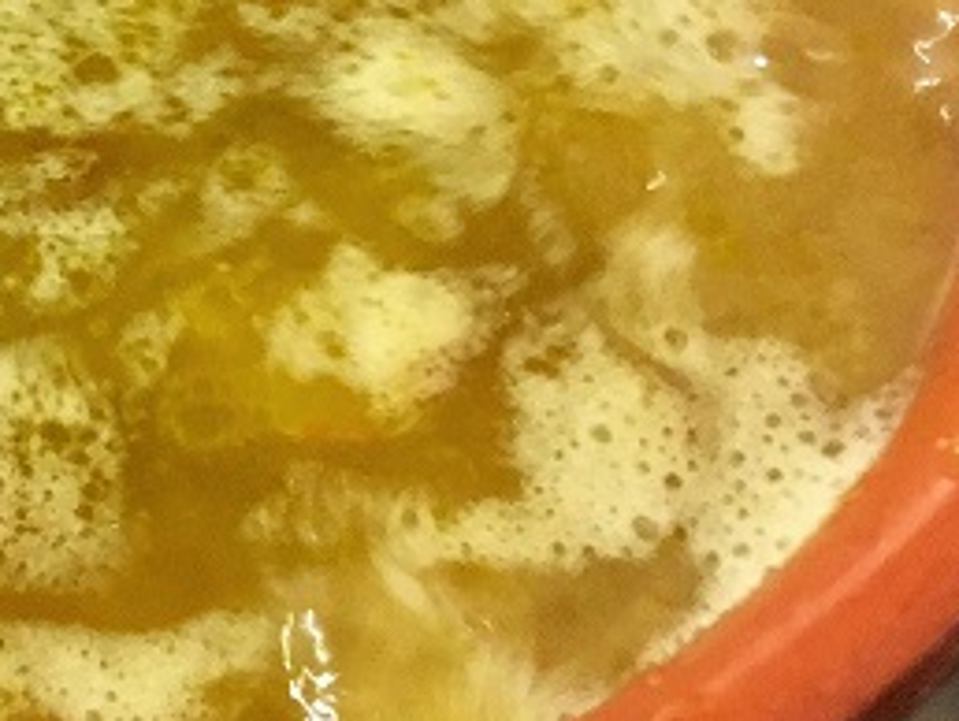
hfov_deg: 18.3
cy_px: -132
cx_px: -245
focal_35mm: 101
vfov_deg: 14.2
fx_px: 2801
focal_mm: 4.15
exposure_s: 1/17
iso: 250
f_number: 2.2
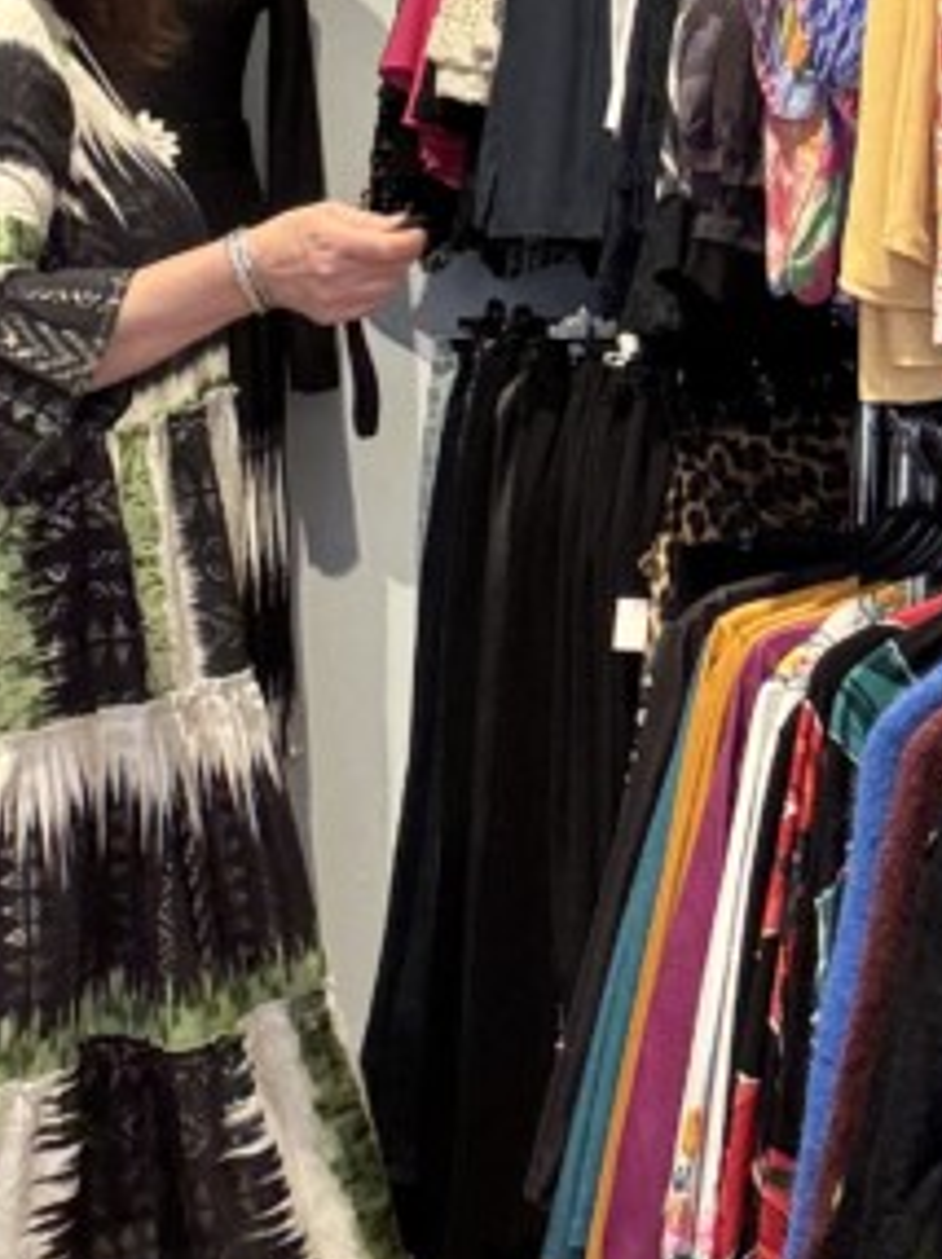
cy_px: 541
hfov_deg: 17.0
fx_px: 3052
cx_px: -66
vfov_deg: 23.3
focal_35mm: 84
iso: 125
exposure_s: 1/60
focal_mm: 2.69
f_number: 1.9
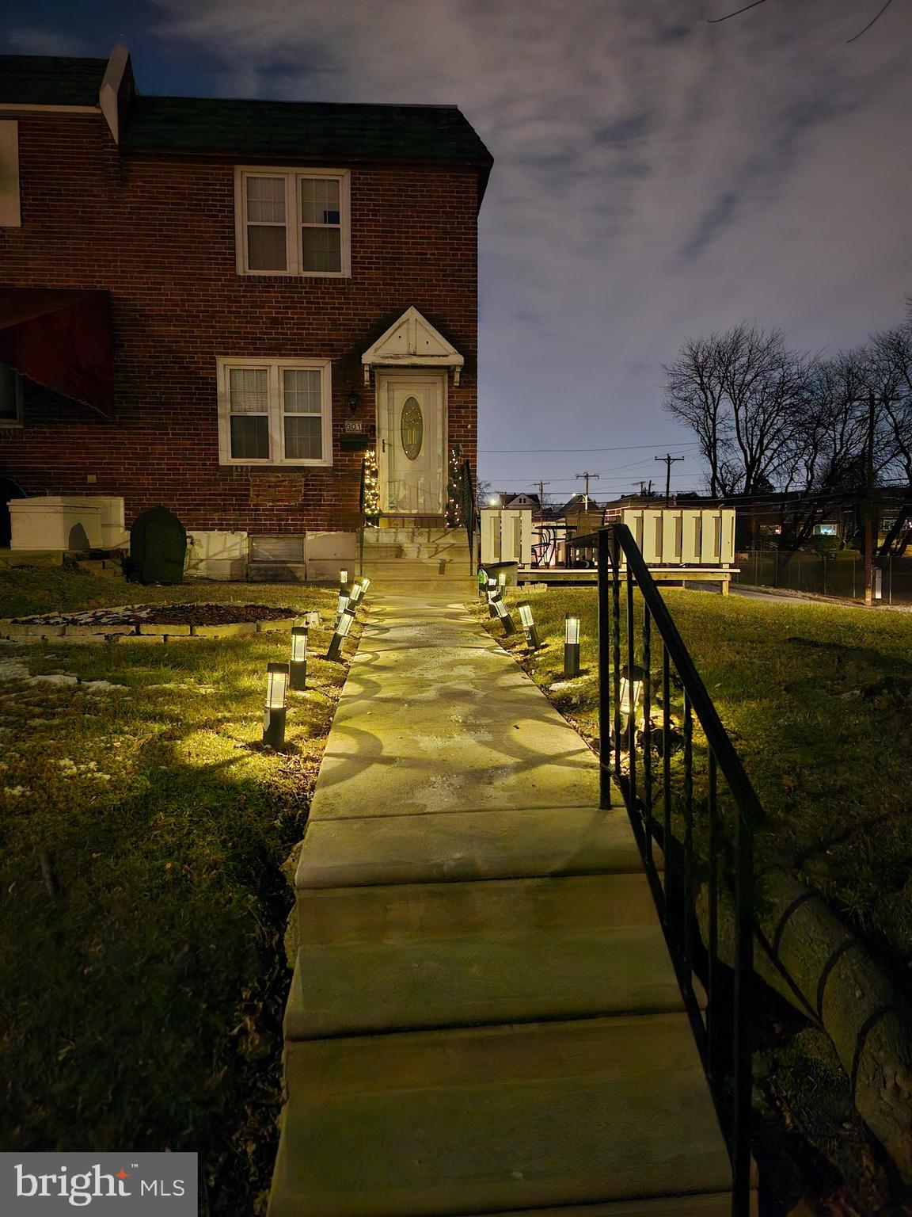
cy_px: 608
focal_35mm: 24
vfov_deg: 71.6
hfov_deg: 56.8
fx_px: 843
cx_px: 456
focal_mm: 5
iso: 1600
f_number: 1.8
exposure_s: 1/9.24
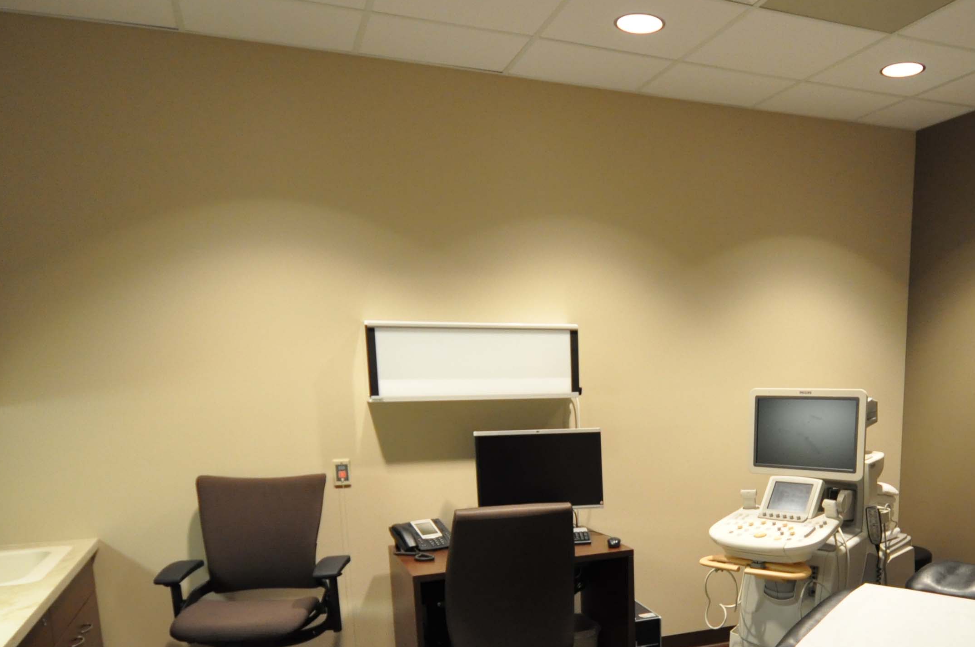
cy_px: 504
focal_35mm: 30
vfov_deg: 41.9
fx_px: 812
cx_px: 687
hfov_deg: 59.8
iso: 1100
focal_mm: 10
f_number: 3.5
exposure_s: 1/30
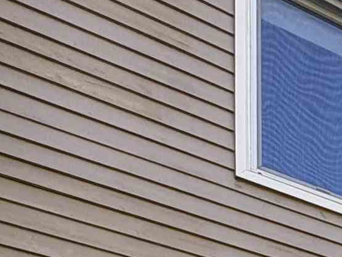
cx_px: 614
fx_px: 771
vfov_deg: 13.1
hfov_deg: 19.1
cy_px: 651
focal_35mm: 78
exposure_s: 1/151
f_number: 2.2
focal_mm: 2.22
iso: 40
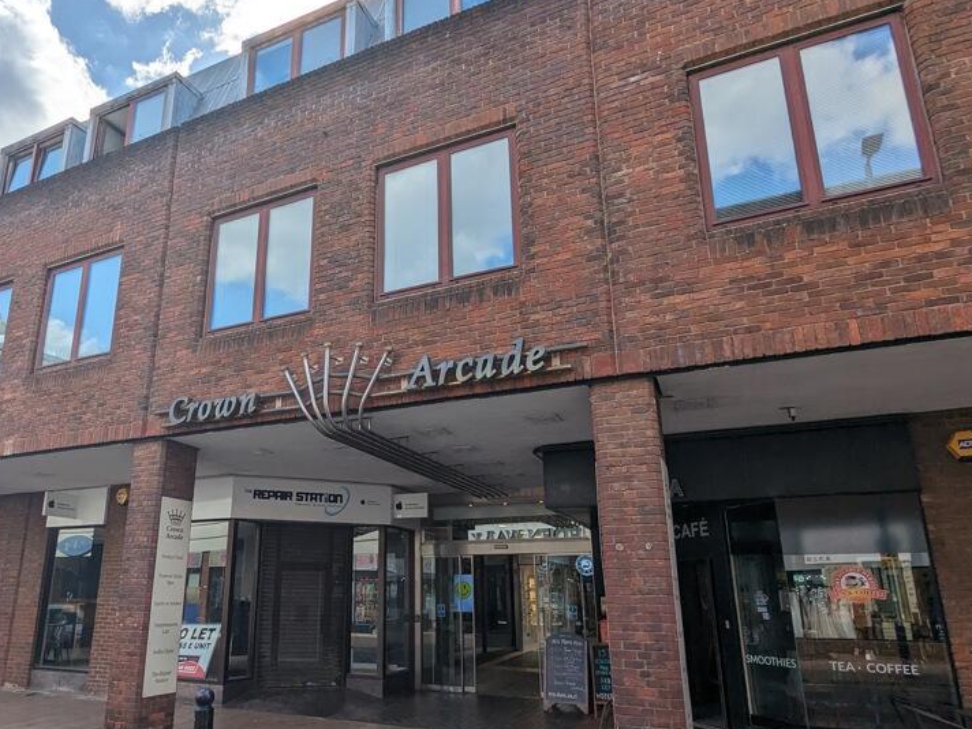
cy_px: 419
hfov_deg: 73.3
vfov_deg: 58.6
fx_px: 646
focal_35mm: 23
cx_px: 401
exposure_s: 1/1524
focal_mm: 2.35
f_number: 2.2
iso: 27
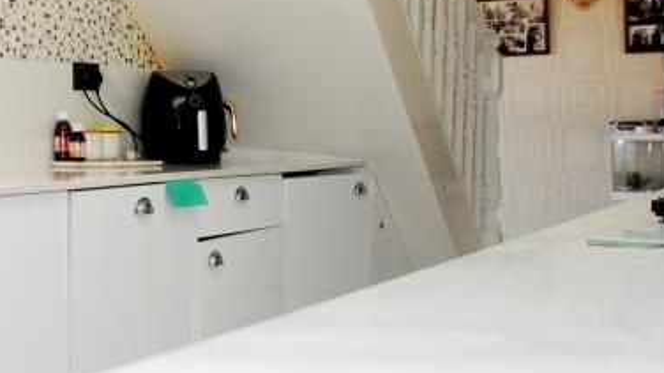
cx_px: -32
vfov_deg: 20.0
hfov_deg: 31.7
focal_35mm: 60
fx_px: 1056
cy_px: 126
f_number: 4
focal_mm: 14
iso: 200
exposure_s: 1/60.2
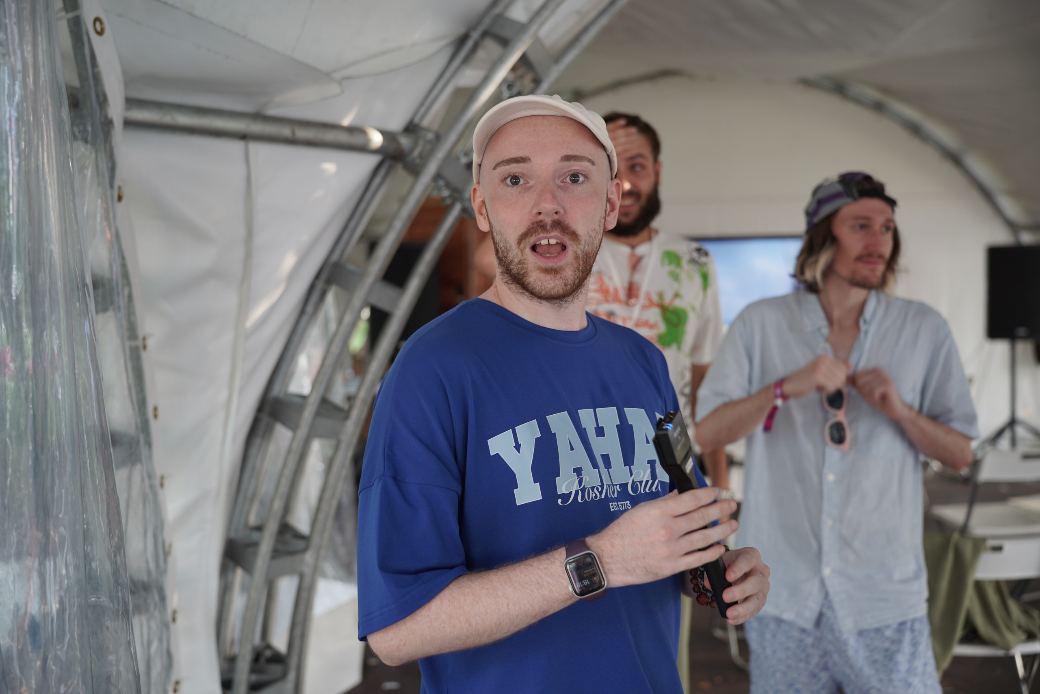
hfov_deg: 49.6
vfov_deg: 34.2
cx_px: 520
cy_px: 347
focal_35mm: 39
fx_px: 1127
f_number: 2.8
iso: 100
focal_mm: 39
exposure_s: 1/30
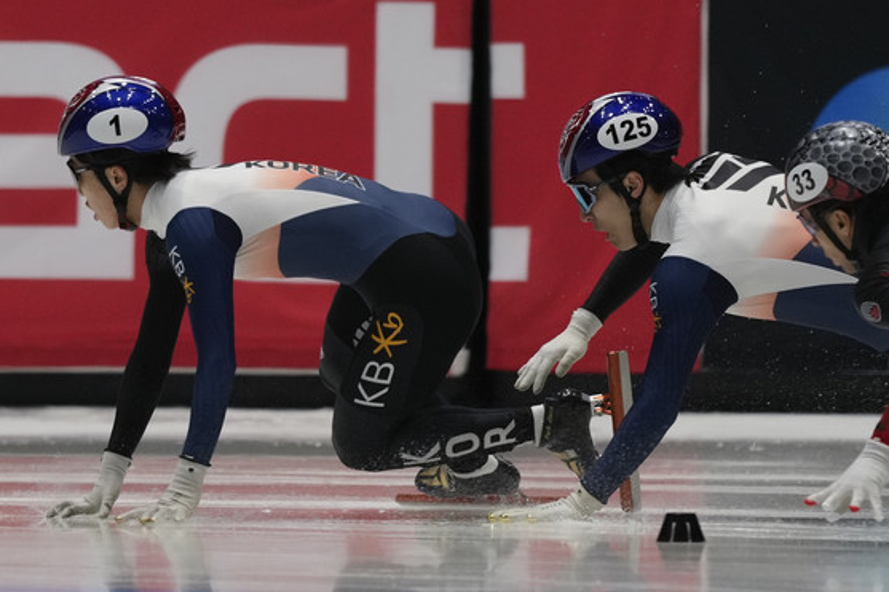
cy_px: 346
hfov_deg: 4.0
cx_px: 516
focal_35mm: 517
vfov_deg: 2.7
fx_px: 12763
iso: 2000
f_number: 2.8
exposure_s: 1/1600
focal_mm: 400
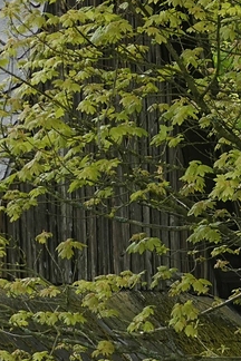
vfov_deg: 3.3
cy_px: 433
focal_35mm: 617
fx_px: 6195
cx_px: 167
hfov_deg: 2.2
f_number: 7.1
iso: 500
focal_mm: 72
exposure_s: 1/200
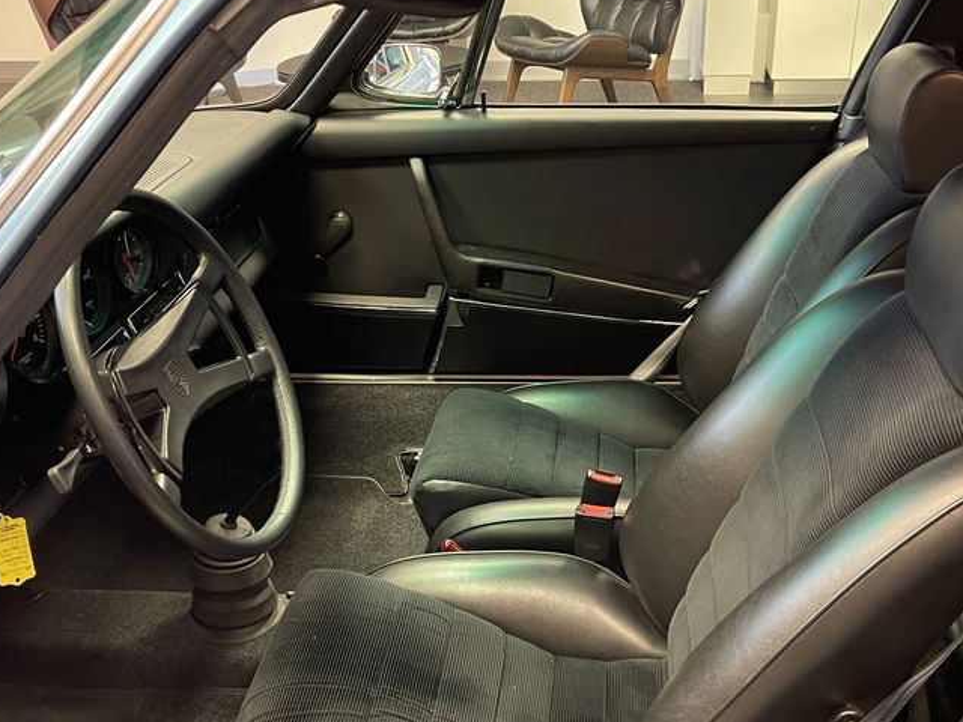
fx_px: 1113
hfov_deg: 46.8
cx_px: 483
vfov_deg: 35.6
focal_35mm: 40
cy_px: 481
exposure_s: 1/33
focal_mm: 5.1
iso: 640
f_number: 1.6
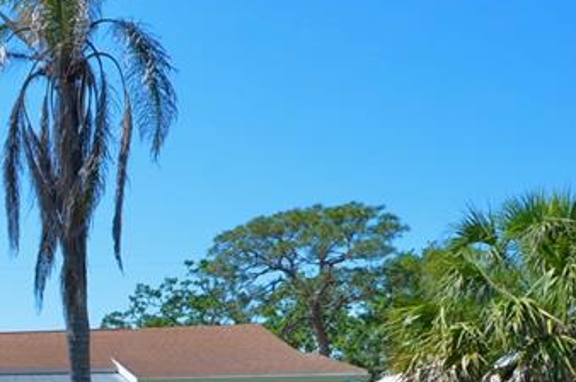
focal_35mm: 109
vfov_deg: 12.3
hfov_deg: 17.1
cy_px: 420
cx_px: -274
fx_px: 1741
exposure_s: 1/250
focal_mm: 24
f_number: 8
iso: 100
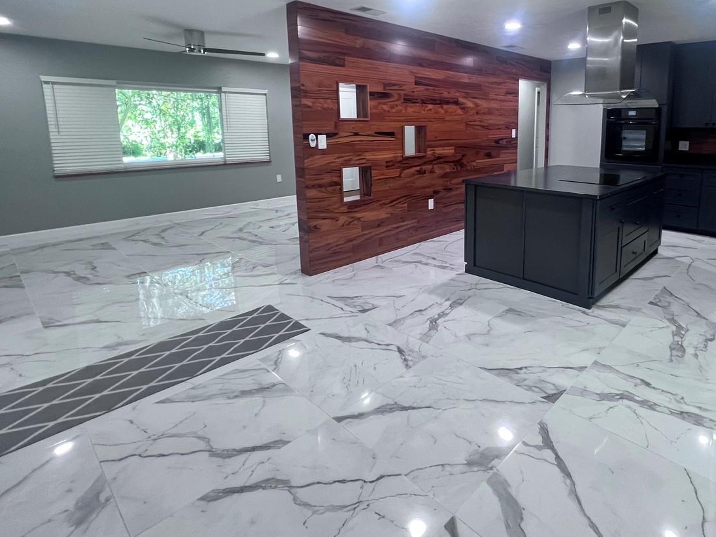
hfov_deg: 82.6
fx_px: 393
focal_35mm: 19
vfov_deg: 66.9
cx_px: 459
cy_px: 181
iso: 200
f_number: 1.8
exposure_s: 1/60
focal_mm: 1.57
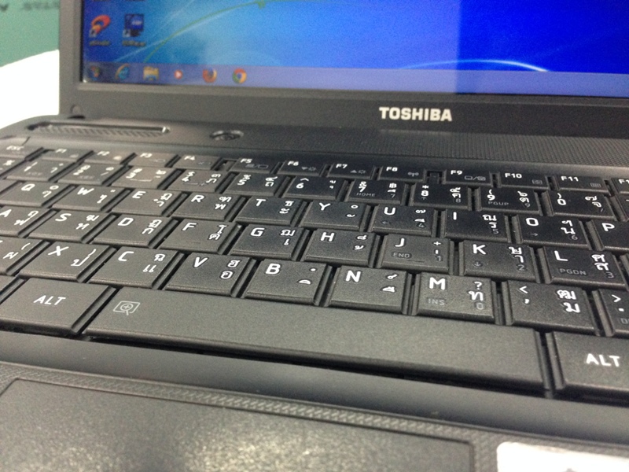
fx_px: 600
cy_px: 236
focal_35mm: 33
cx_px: 314
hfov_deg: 55.4
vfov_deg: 42.9
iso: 320
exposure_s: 1/20
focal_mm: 4.12
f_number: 2.4
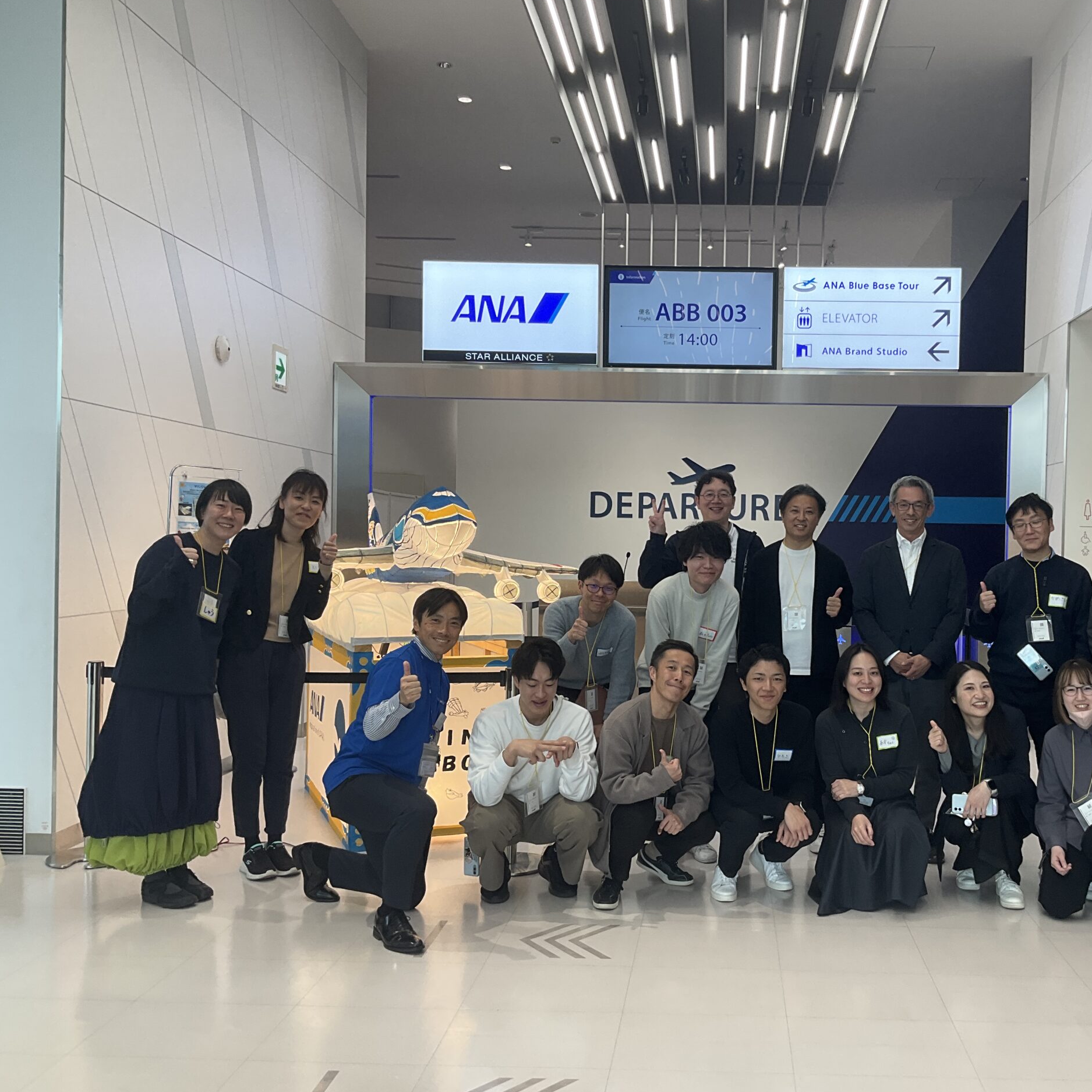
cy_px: 551
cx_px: 708
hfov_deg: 46.6
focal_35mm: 35
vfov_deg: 47.2
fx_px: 1249
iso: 32
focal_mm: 3
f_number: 1.8
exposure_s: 1/100
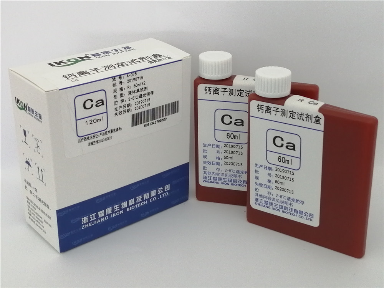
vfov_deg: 25.7
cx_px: 192
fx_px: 632
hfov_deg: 33.8
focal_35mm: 57
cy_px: 144
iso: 100
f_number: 1.8
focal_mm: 3.64
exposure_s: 1/30
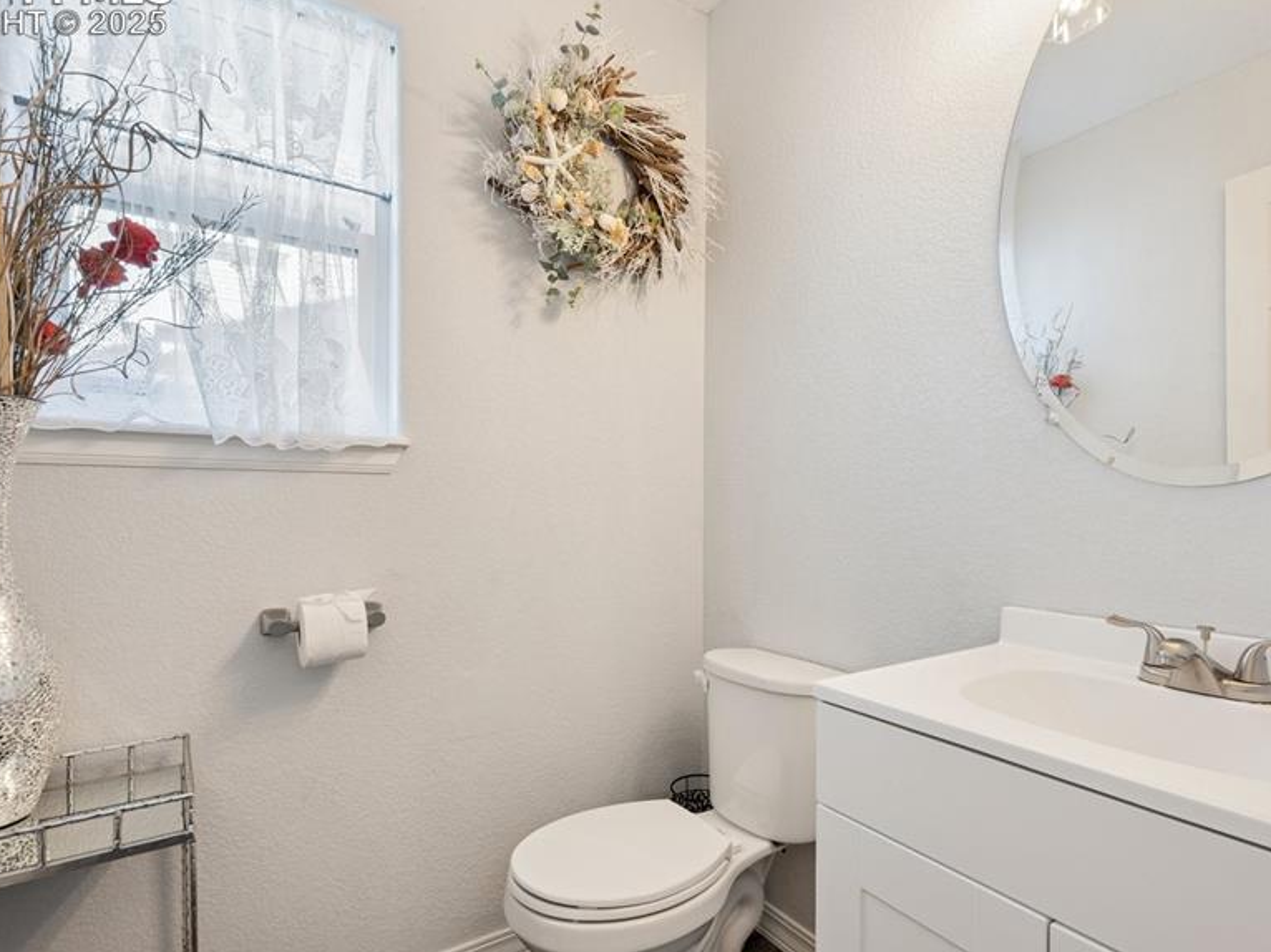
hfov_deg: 87.6
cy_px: 509
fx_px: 661
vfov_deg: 71.5
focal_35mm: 18
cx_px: 690
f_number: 11
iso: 100
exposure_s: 1/2.5
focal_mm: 14
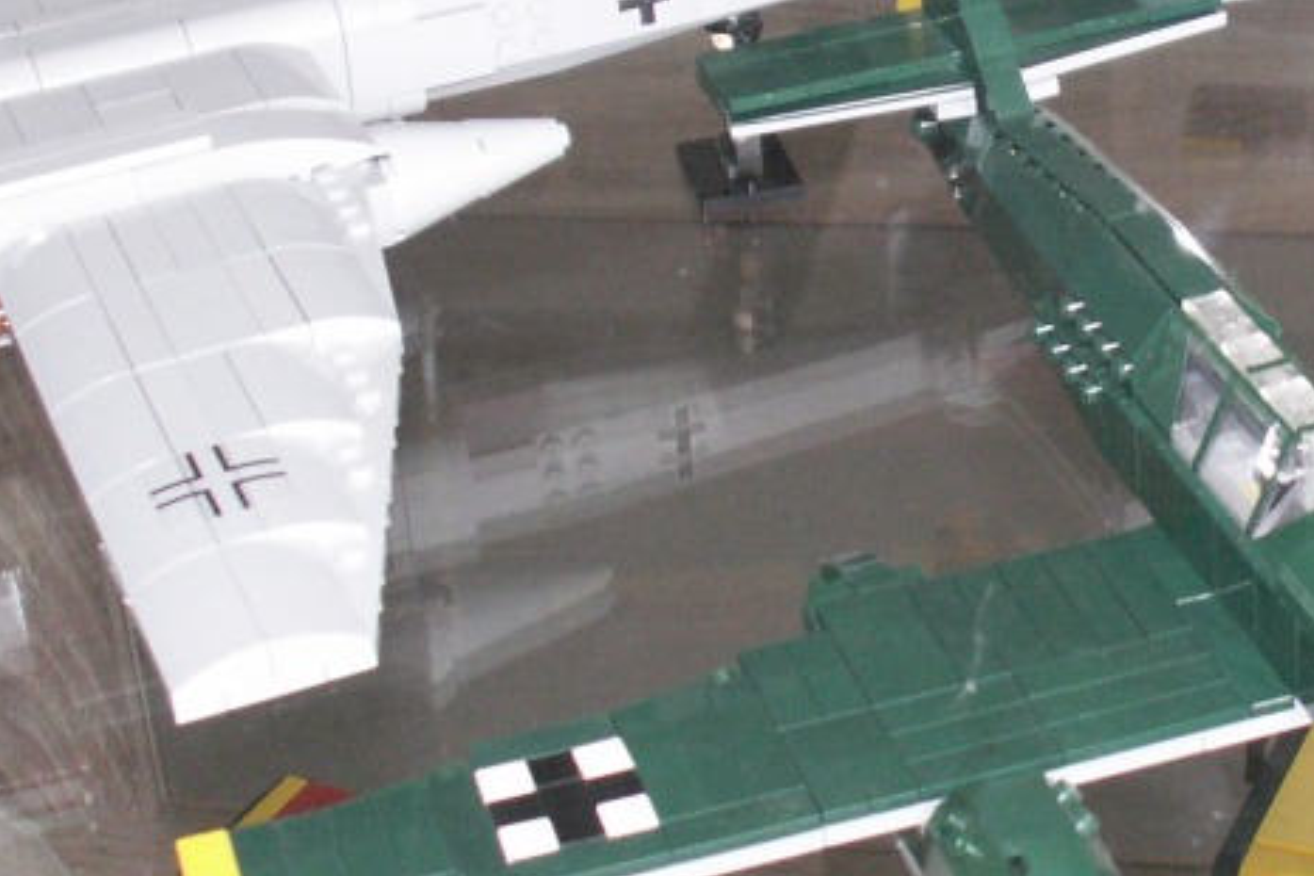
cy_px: 342
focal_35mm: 94
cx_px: 1079
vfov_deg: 14.5
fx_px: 3431
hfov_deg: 21.4
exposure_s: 1/60
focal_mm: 5.86
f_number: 2.8
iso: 160
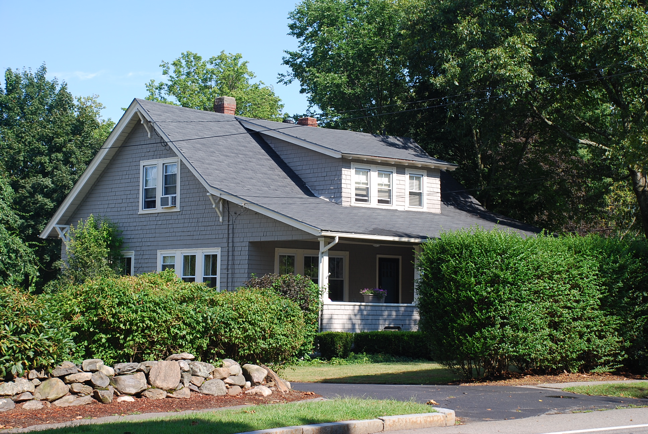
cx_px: 324
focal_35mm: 72
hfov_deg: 28.0
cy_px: 217
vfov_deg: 19.0
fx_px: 1298
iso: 100
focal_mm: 48
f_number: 6.3
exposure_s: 1/160
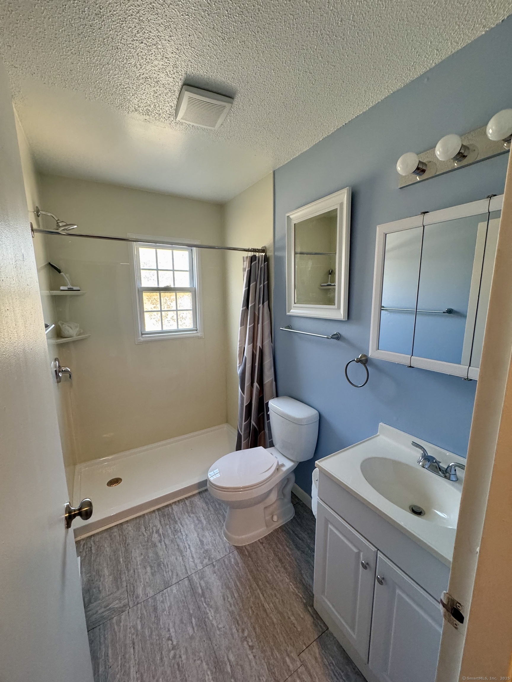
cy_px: 341
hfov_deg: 85.7
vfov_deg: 102.1
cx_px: 256
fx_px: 276
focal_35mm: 14
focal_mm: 2.22
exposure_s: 1/60
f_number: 2.2
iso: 320
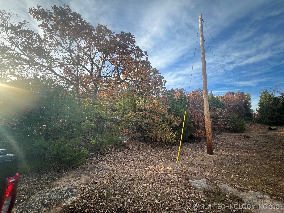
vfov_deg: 89.9
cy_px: 106
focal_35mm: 13
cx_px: 142
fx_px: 107
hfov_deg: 106.2
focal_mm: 1.57
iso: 32
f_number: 1.8
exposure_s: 1/268
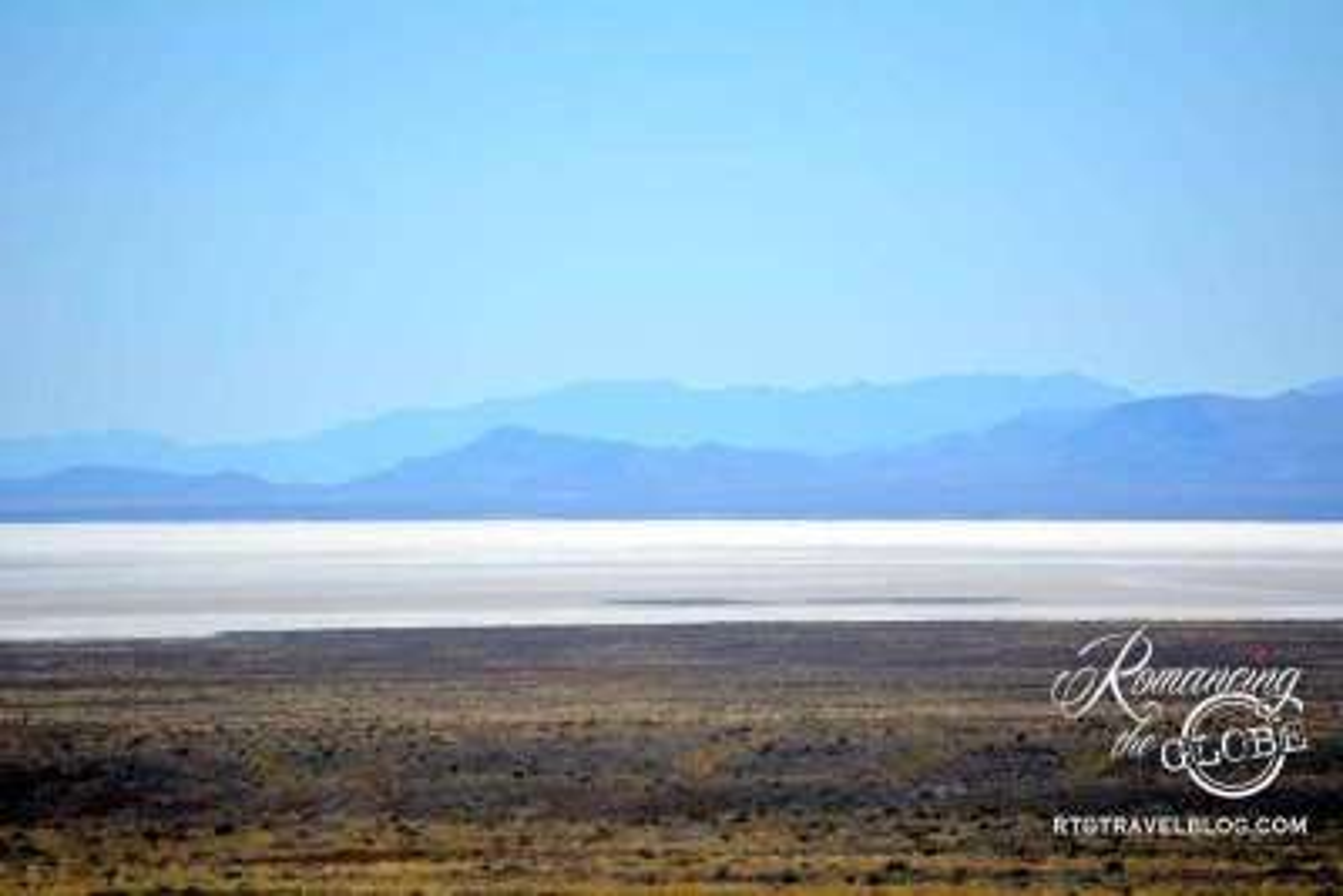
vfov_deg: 4.6
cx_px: 672
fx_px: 11195
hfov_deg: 6.9
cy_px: 448
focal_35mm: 300
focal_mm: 200
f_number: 5.6
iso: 200
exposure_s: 1/2000
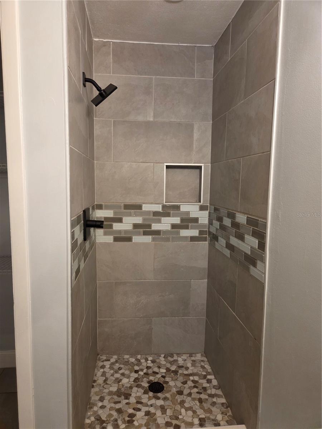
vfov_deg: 73.9
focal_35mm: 23
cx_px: 161
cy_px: 214
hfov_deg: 58.9
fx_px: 285
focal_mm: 5.4
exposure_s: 1/120
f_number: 1.8
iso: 640
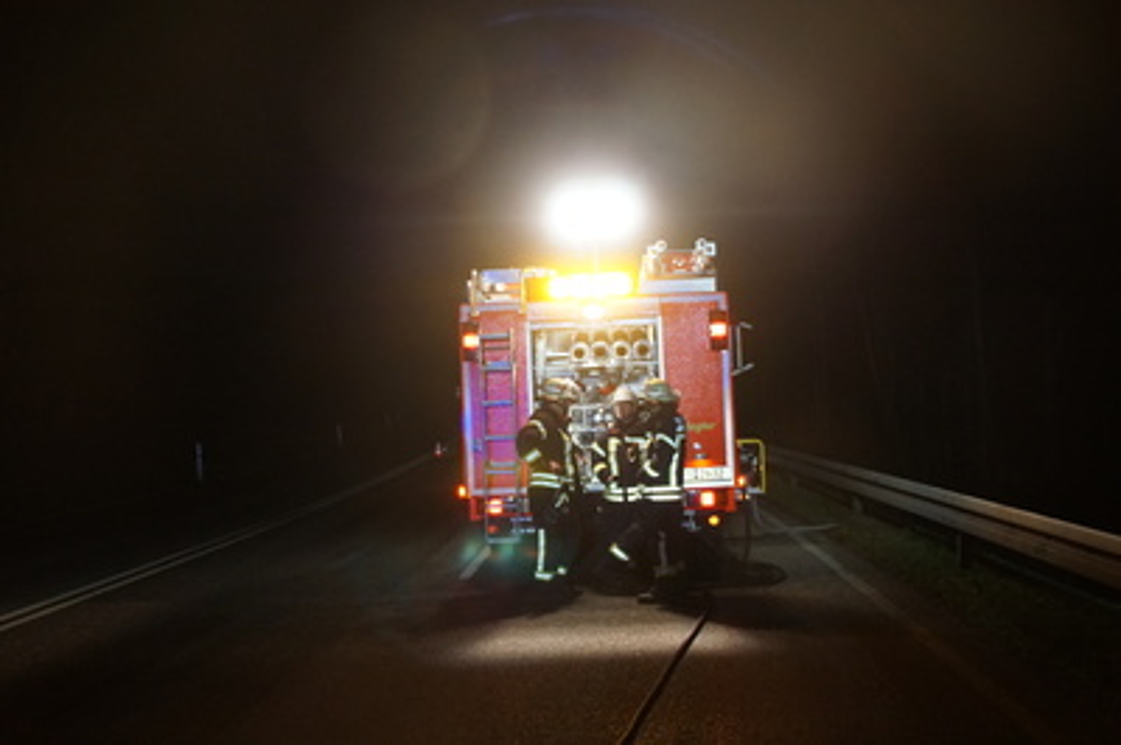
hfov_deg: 57.3
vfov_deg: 39.9
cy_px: 372
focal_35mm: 33
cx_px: 560
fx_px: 1027
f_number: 3.5
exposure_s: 1/60
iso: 2000
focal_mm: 22
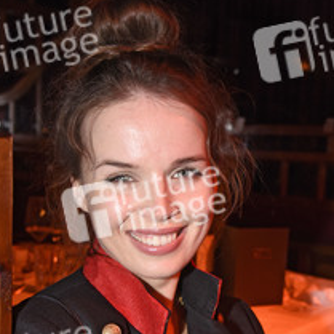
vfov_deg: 25.8
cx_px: 190
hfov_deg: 26.5
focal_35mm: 65
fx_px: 710
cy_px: 284
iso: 2500
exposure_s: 1/60
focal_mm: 40
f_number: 6.3
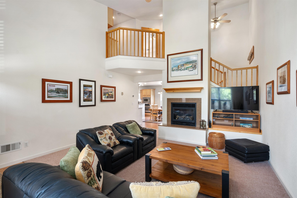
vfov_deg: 73.7
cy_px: 99
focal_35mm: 16
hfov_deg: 96.7
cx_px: 148
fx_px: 132
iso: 400
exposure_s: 1/5
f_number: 8
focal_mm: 16
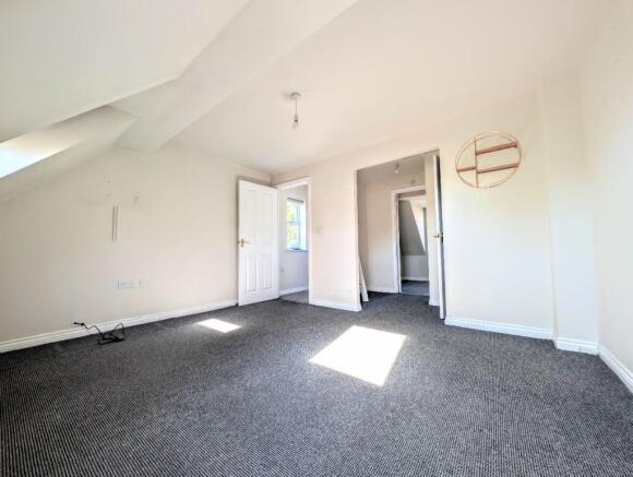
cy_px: 238
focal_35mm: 12
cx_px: 316
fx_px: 220
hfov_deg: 110.4
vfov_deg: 94.7
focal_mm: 2.02
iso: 48
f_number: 1.7
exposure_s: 1/107
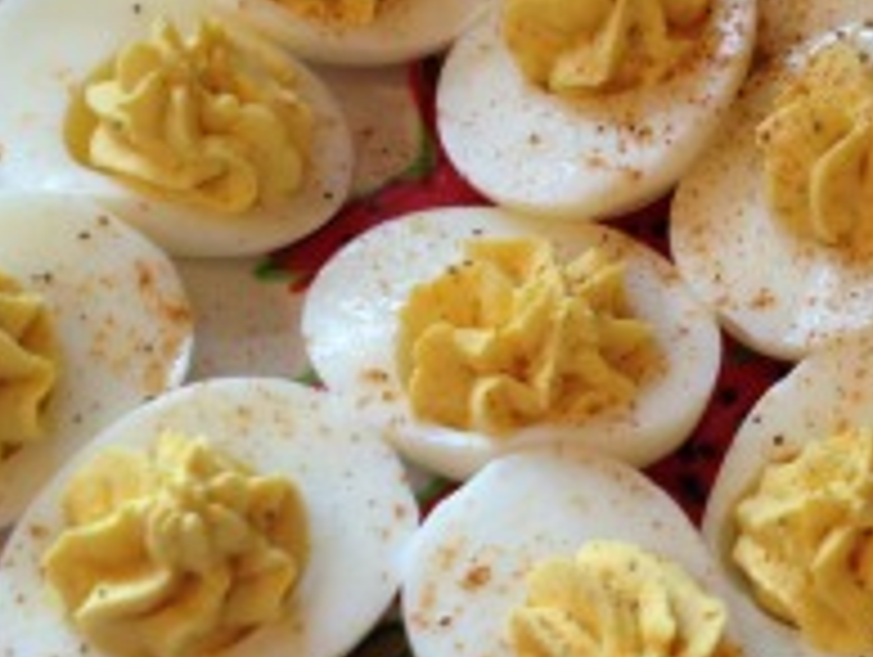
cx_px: 716
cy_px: 443
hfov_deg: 21.4
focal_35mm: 90
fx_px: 2273
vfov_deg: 16.4
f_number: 2.4
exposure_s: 1/20
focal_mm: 4.28
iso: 64
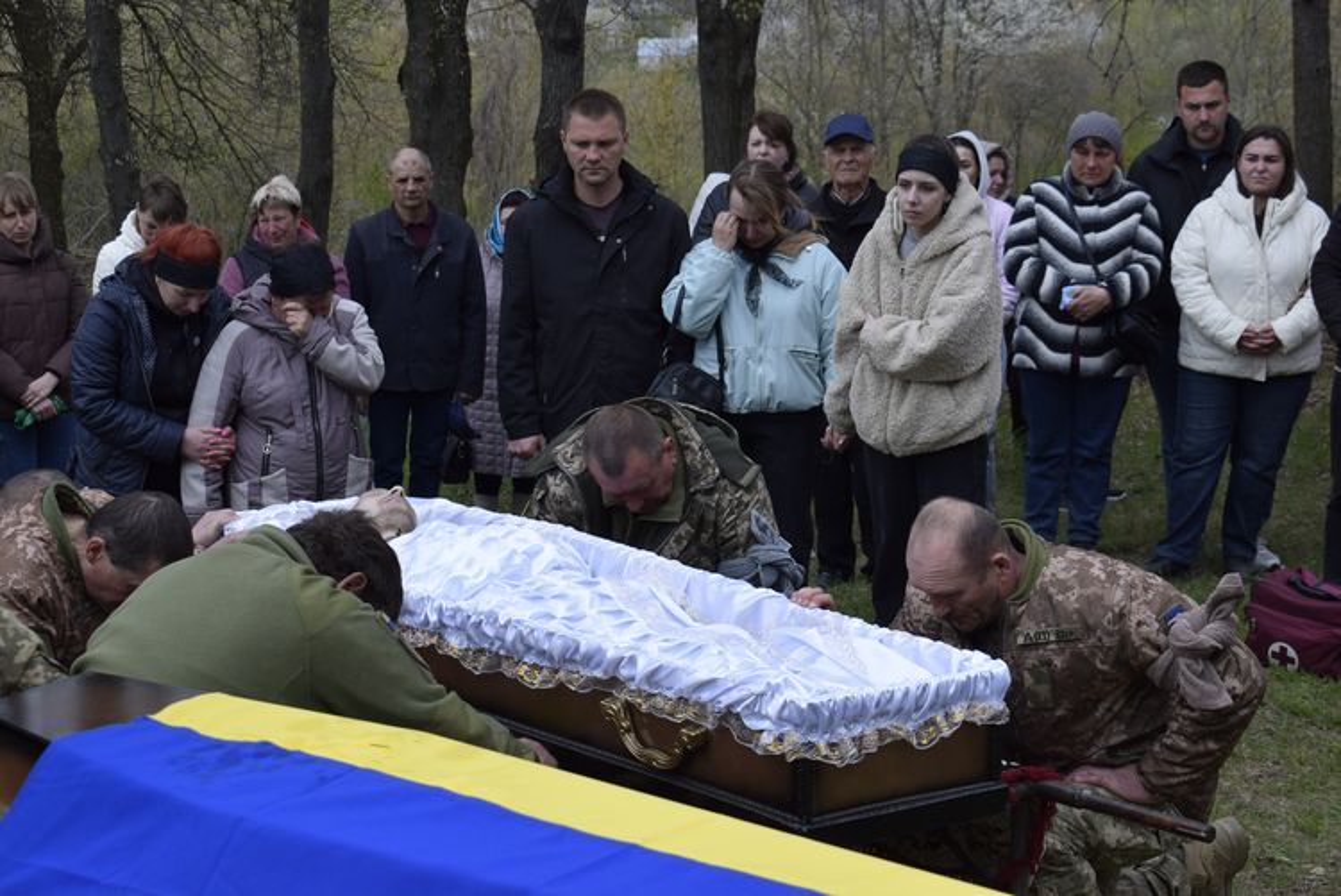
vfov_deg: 21.6
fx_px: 2348
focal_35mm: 63
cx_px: 670
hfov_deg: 31.9
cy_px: 448
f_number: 8
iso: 200
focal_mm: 42
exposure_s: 1/250
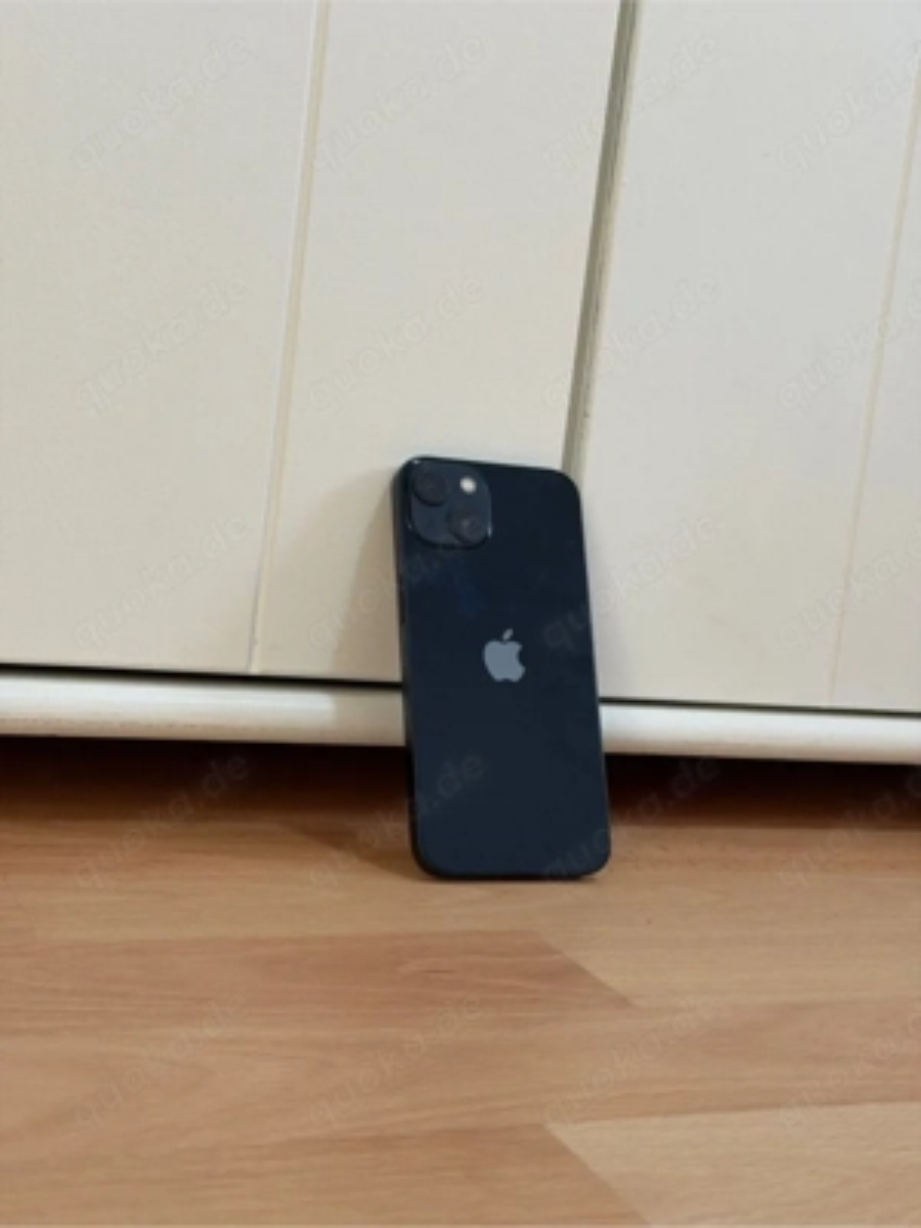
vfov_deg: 39.7
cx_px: 460
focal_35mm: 48
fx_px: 1703
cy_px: 614
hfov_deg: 30.3
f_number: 1.78
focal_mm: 6.76
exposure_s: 1/45
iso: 250
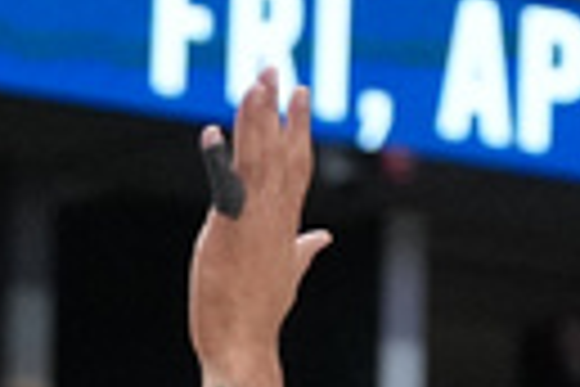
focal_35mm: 675
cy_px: 1436
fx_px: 10874
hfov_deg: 3.0
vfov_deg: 2.0
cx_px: -553
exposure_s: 1/2000
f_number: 2
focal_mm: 57
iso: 2500
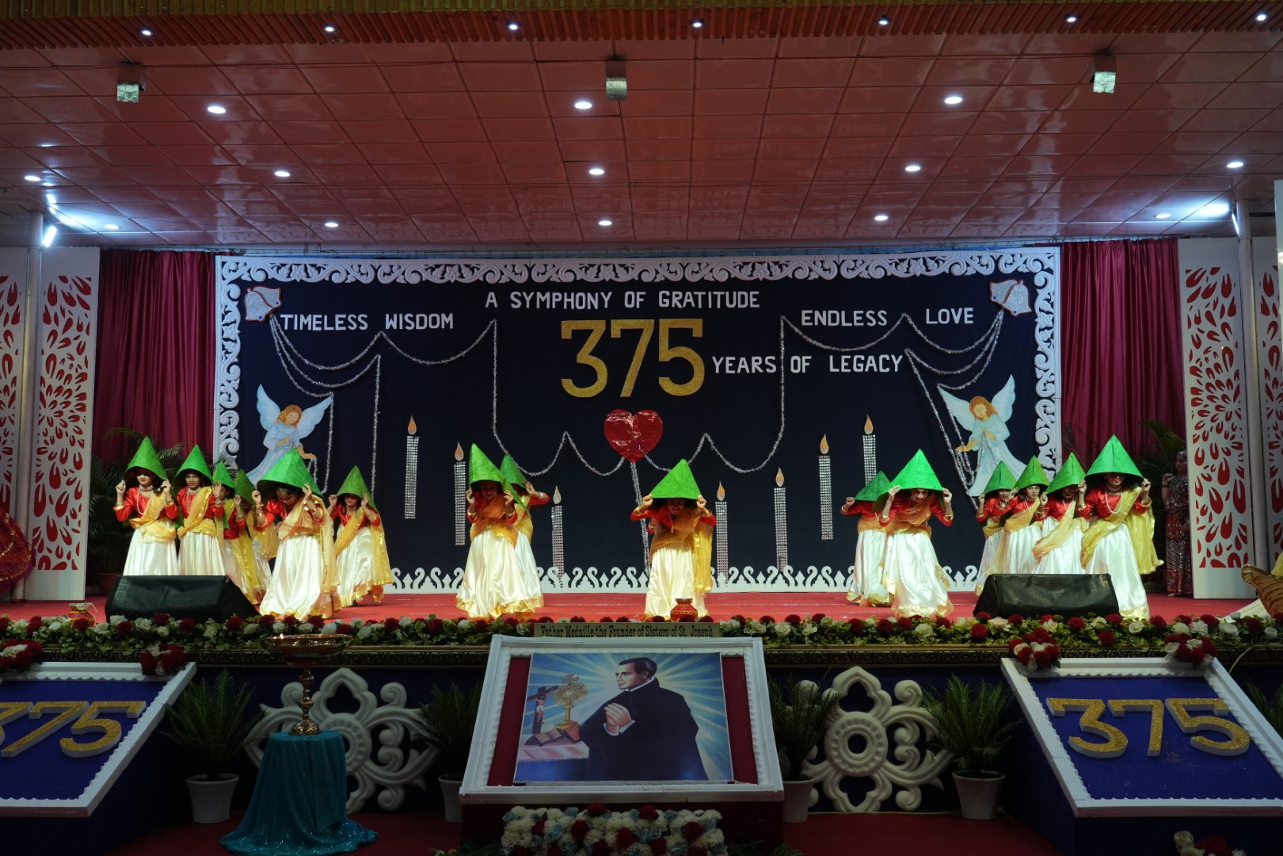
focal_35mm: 35
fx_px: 1247
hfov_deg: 54.4
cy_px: 428
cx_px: 642
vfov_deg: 37.9
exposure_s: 1/250
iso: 1600
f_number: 5
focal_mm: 35
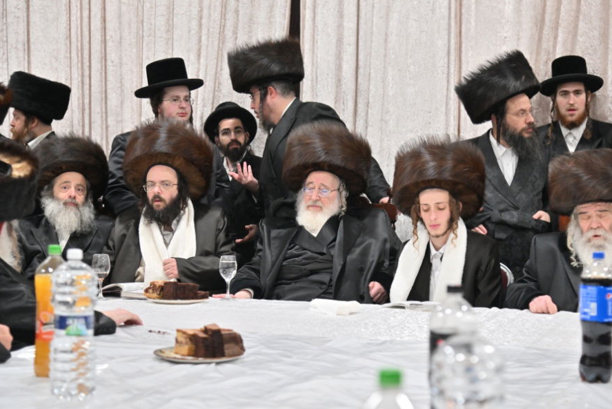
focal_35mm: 75
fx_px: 1275
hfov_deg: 27.0
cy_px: 217
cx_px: 334
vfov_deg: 18.2
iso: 1250
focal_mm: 65
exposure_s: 1/200
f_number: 4
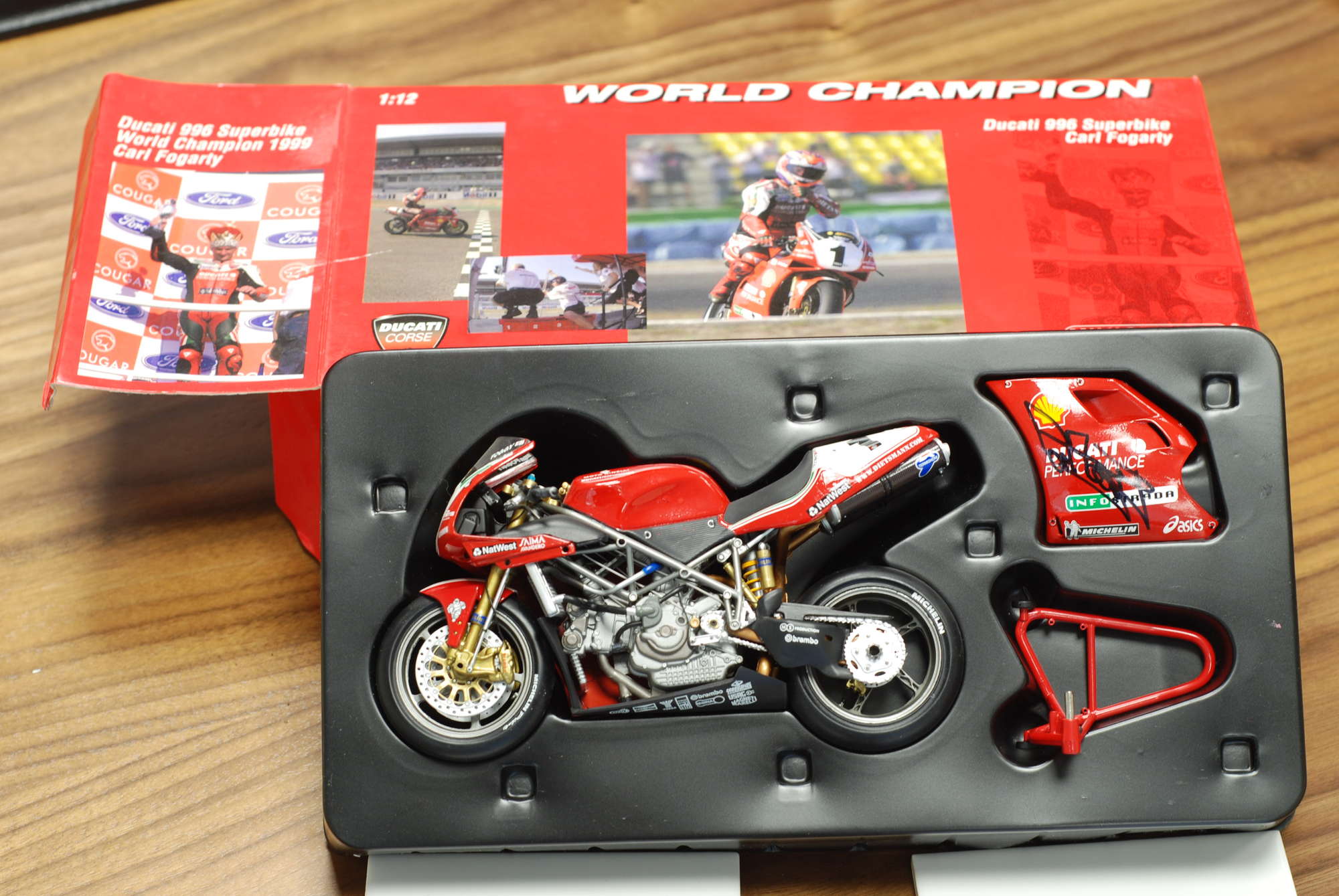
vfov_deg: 18.2
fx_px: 2793
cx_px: 670
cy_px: 448
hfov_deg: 27.0
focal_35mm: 75
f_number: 5.6
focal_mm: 50
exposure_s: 1/4
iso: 100
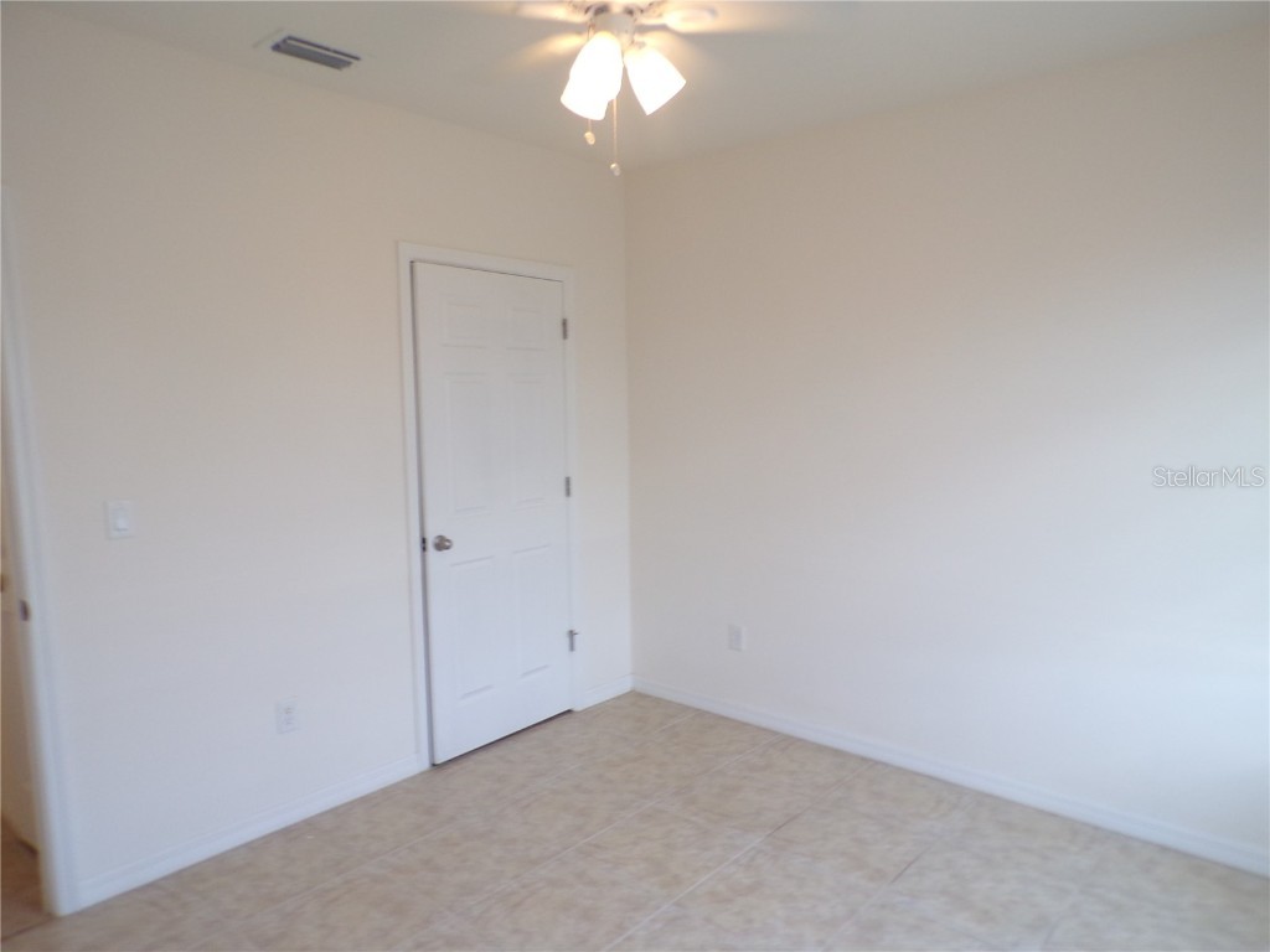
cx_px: 635
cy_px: 476
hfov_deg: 71.6
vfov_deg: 56.8
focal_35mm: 24
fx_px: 881
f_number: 3
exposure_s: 1/34
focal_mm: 4.3
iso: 125
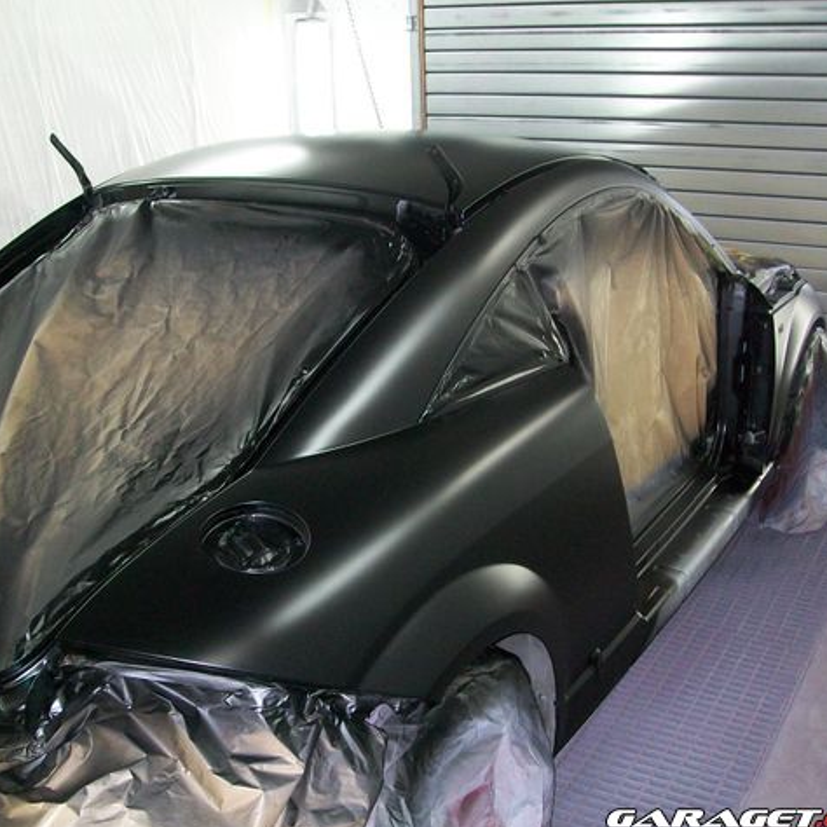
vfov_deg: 39.2
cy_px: 417
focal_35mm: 43
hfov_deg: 39.1
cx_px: 347
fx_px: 1162
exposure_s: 1/60
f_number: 2.7
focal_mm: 6
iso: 160
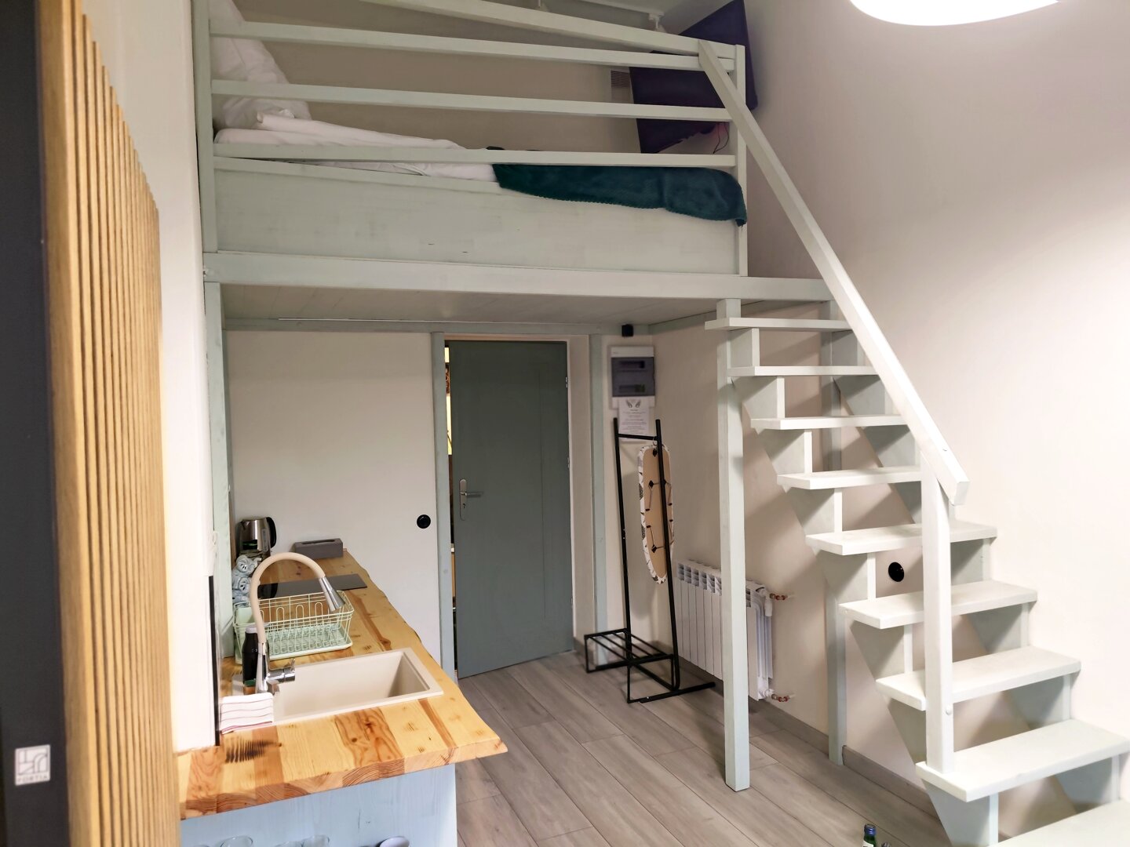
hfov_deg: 73.9
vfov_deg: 58.9
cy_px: 424
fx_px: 751
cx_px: 565
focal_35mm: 23
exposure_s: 1/33.3
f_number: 1.65
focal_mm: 6.19
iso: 800
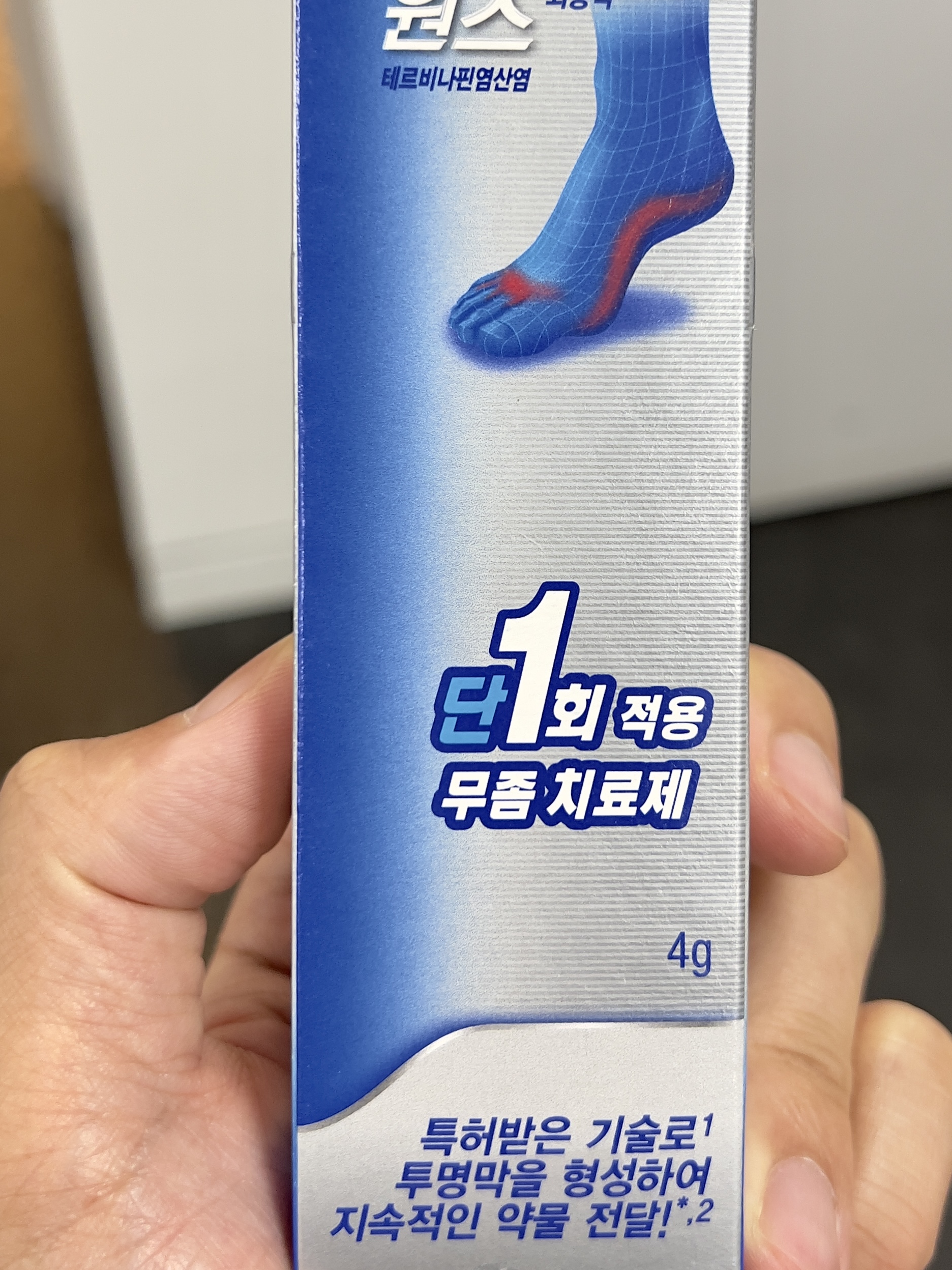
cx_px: 516
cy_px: 485
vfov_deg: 44.5
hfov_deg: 34.3
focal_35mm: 42
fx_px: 1540
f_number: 1.5
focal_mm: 5.7
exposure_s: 1/120
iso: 125
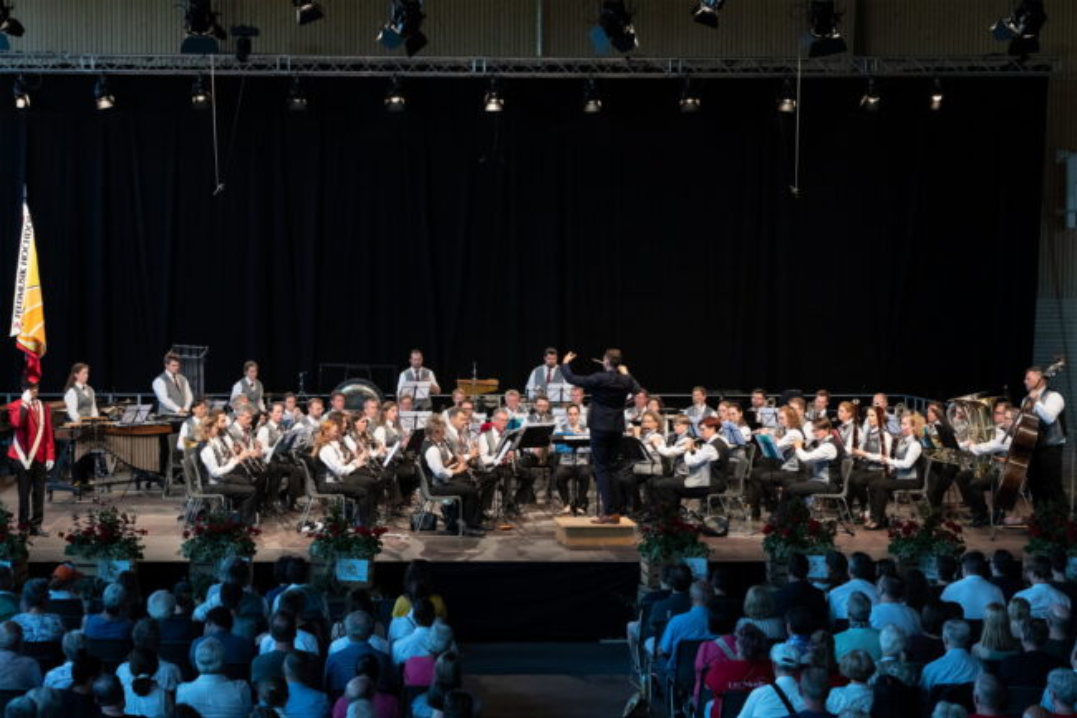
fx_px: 2094
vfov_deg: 19.4
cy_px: 359
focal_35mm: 70
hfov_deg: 28.9
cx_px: 538
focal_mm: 70
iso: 4000
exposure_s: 1/125
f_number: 8
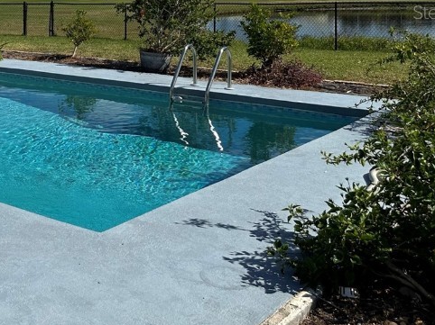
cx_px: 36
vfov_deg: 27.2
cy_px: 12
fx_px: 641
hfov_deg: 35.1
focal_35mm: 51
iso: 80
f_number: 1.78
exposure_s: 1/7576
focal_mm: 6.86
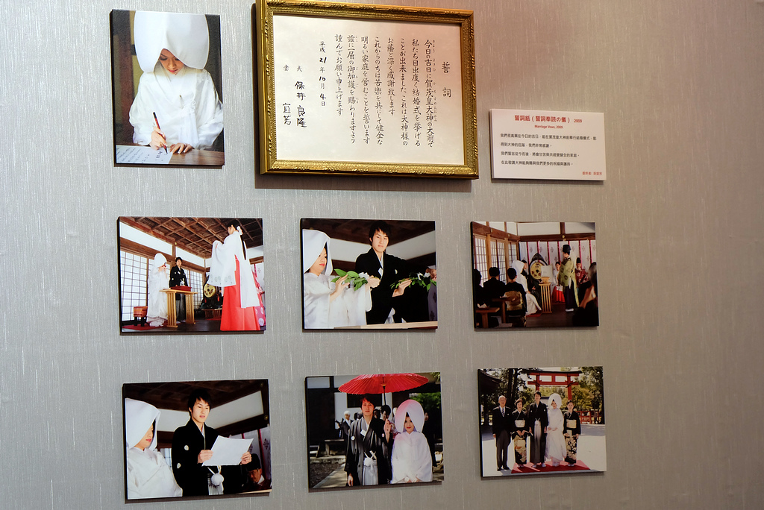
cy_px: 255
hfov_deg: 24.5
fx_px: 1762
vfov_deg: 16.5
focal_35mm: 83
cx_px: 382
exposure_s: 1/30
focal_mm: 55
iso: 640
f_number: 4
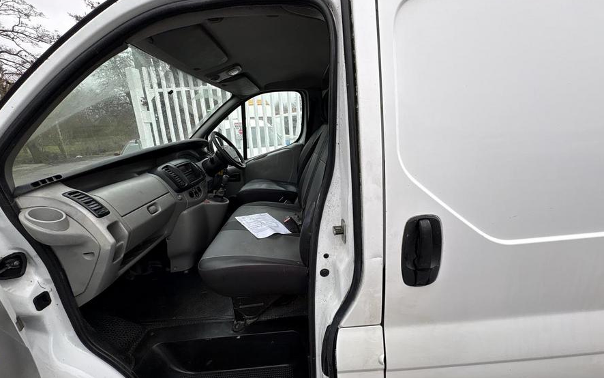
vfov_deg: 74.8
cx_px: 299
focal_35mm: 15
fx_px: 247
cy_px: 189
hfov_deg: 101.5
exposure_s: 1/242
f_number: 2.2
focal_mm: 2.22
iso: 40
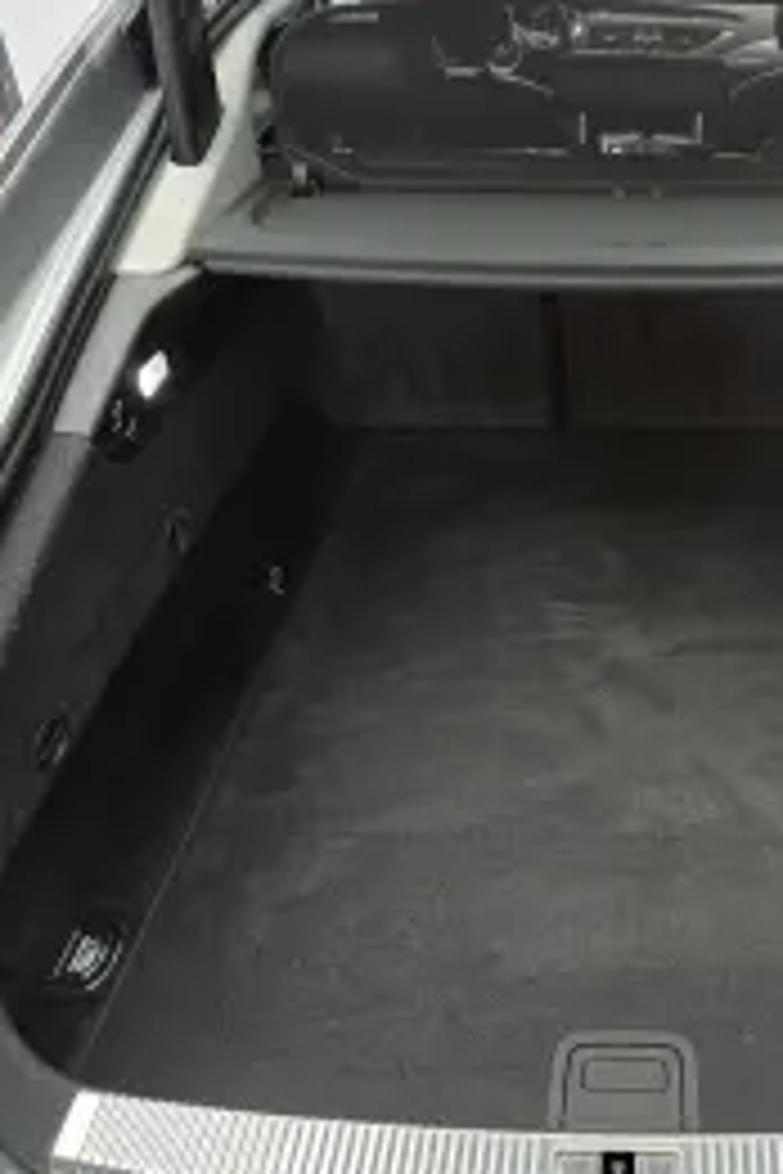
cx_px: 630
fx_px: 1077
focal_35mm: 33
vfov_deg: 57.2
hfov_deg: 38.4
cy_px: 571
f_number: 1.8
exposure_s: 1/100
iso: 800
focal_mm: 5.4
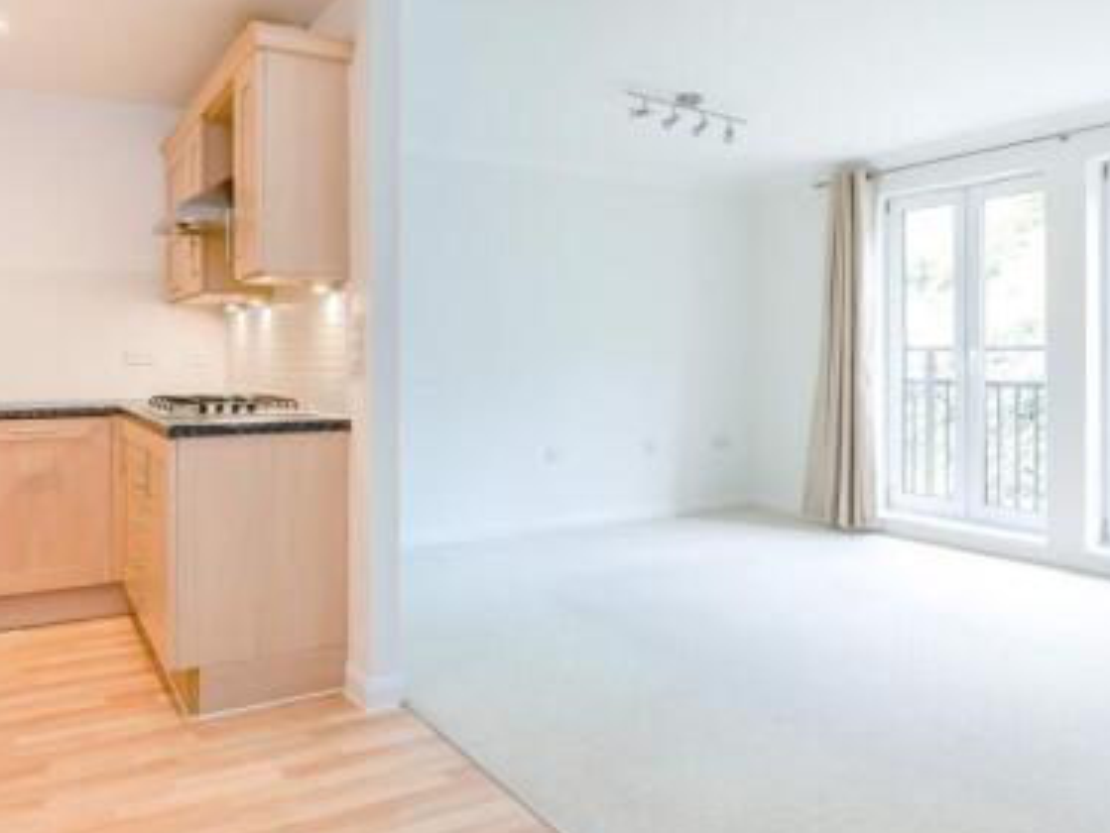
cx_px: 482
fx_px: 866
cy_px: 358
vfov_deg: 51.2
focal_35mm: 27
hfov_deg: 65.0
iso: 160
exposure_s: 1/2
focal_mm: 16
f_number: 9
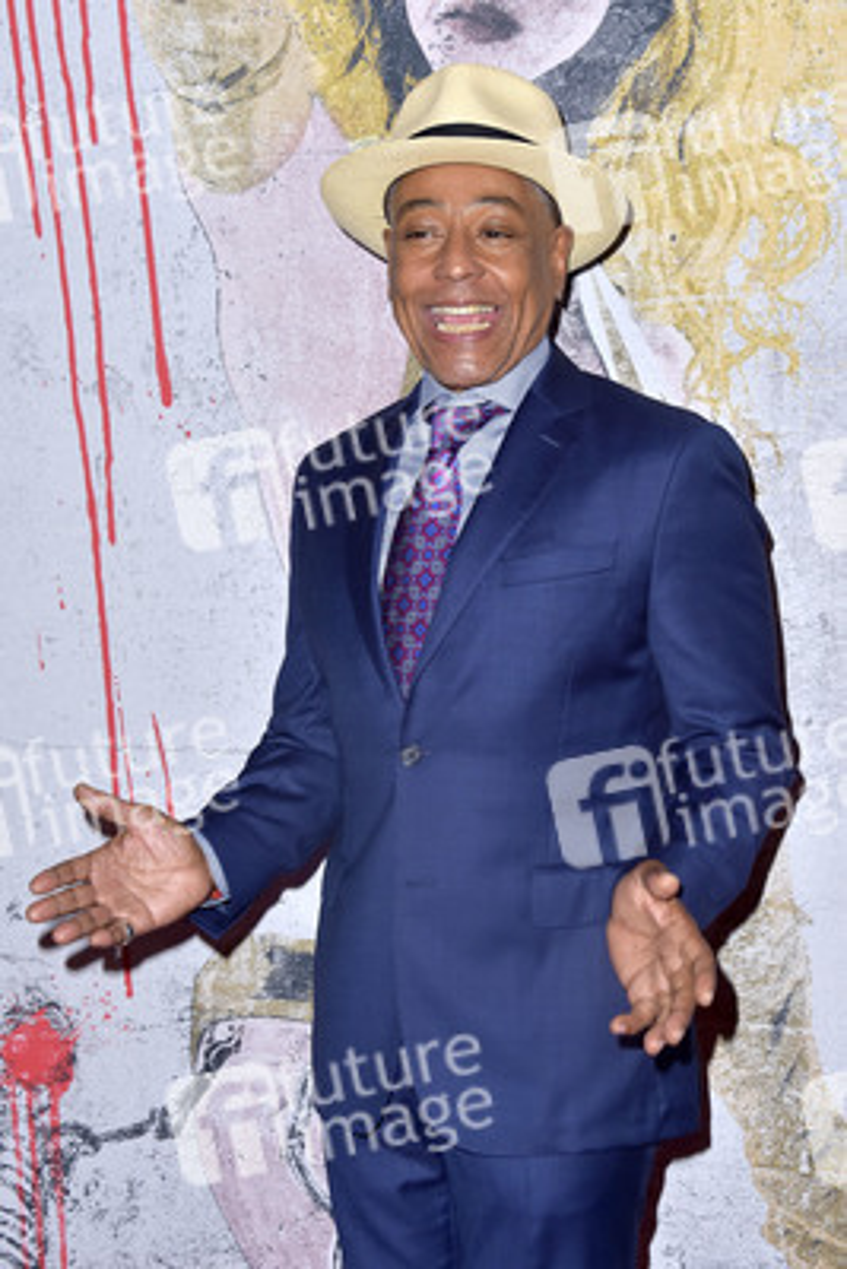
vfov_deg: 30.9
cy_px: 634
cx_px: 424
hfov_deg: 20.9
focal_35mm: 65
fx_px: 2292
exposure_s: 1/250
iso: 320
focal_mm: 65
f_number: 7.1
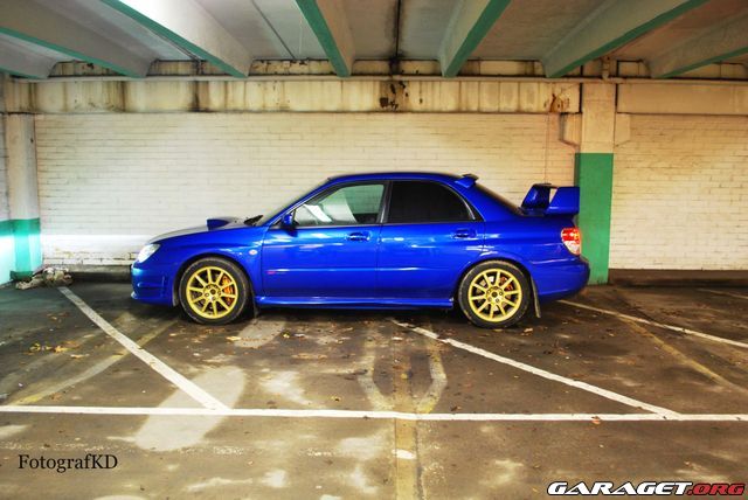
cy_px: 250
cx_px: 374
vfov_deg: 40.0
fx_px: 686
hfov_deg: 57.2
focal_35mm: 33
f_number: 4
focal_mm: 22
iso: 400
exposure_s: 1/8
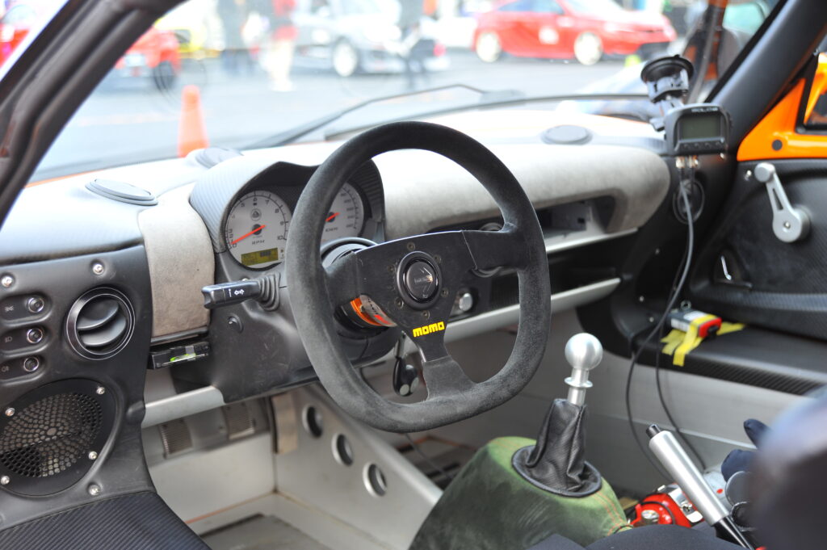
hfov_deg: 41.1
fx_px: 1102
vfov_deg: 28.0
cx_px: 414
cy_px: 275
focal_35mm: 48
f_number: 3.5
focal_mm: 48
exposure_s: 1/125
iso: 400
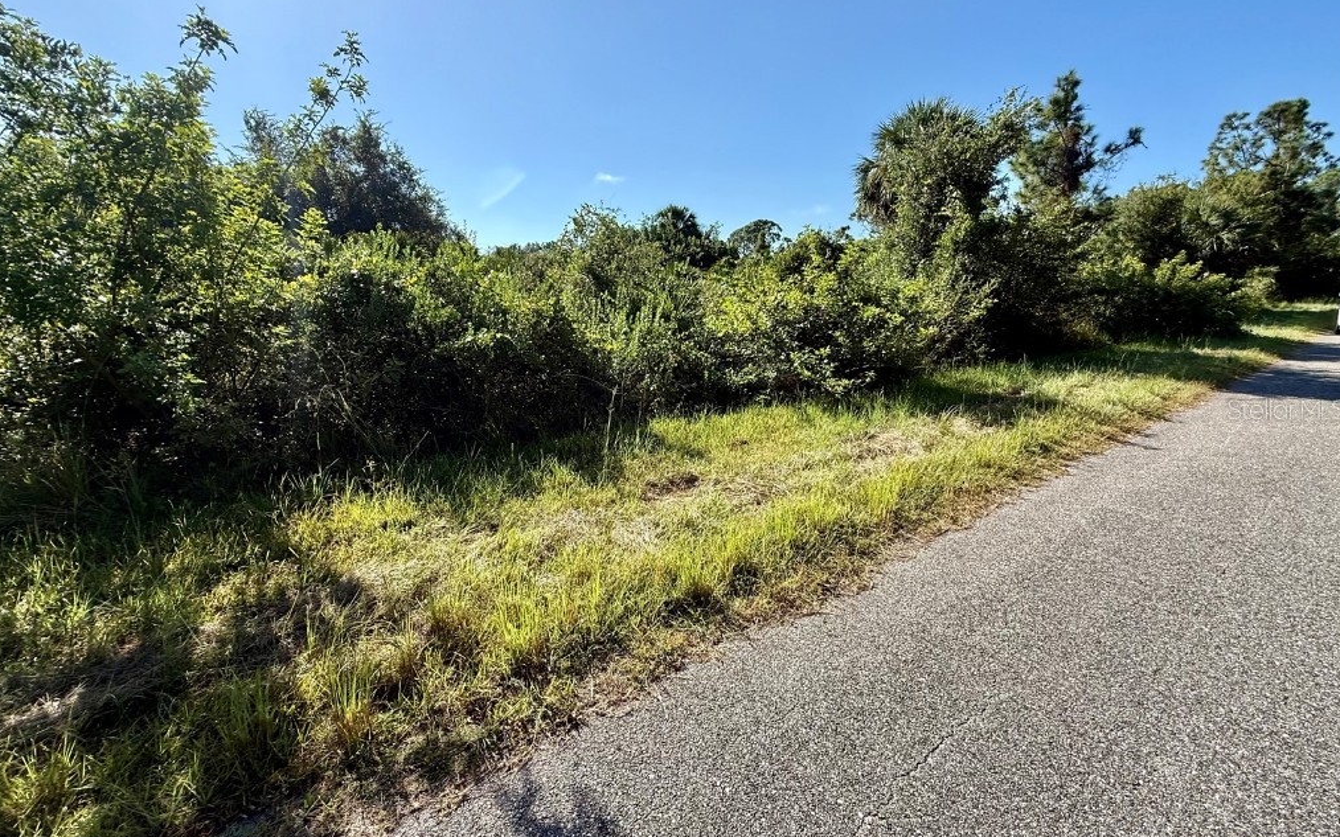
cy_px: 409
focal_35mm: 15
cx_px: 675
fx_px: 548
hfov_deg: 101.5
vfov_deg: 74.8
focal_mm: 2.22
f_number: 2.2
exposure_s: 1/1399
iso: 80
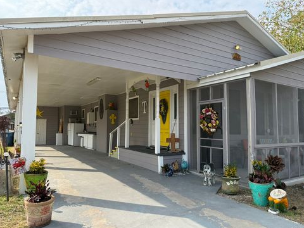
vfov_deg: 54.9
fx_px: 220
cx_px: 156
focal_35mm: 25
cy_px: 116
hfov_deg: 69.4
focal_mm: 6.76
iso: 100
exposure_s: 1/3279
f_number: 1.78
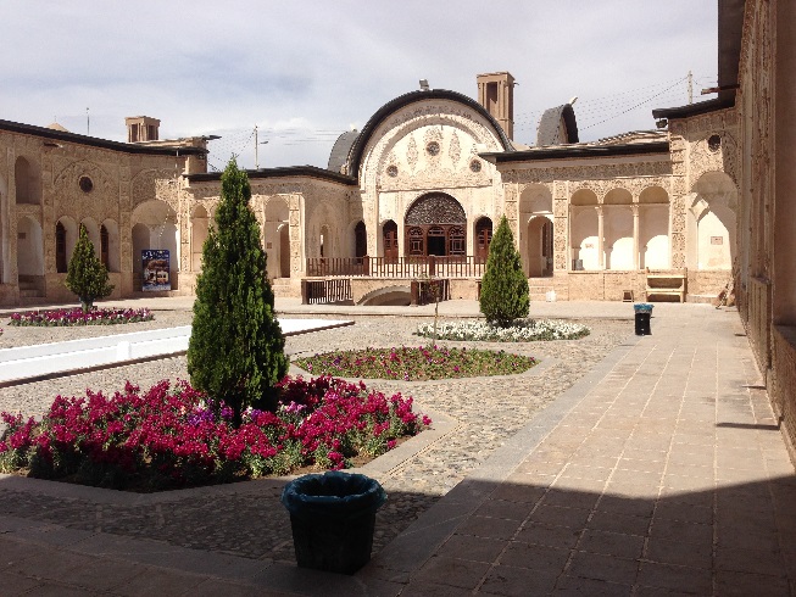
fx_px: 759
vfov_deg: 43.0
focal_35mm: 33
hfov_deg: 55.3
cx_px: 398
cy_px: 298
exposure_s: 1/2463
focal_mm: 4.12
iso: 50
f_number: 2.4
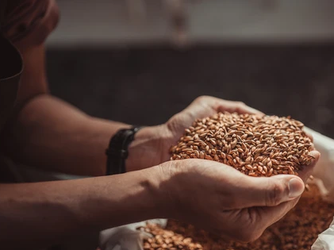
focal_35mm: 48
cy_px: 133
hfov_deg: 39.3
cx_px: 220
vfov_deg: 30.2
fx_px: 463
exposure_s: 1/800
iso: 200
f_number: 2
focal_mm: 35
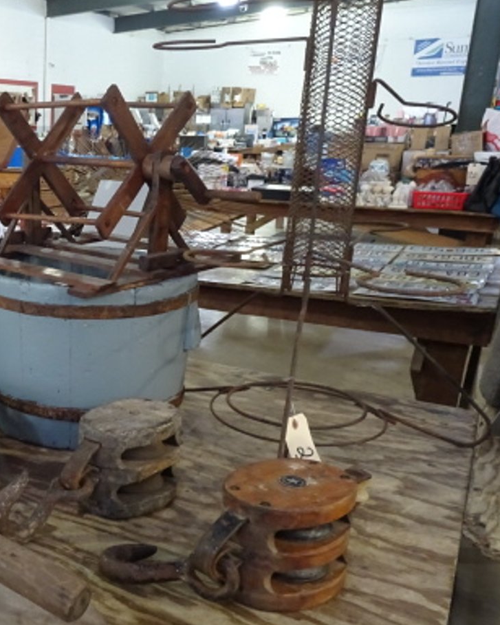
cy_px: 329
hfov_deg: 34.5
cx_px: -9
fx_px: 722
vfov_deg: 46.8
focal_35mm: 39
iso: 800
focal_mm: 4.1
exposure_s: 1/25
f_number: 3.5
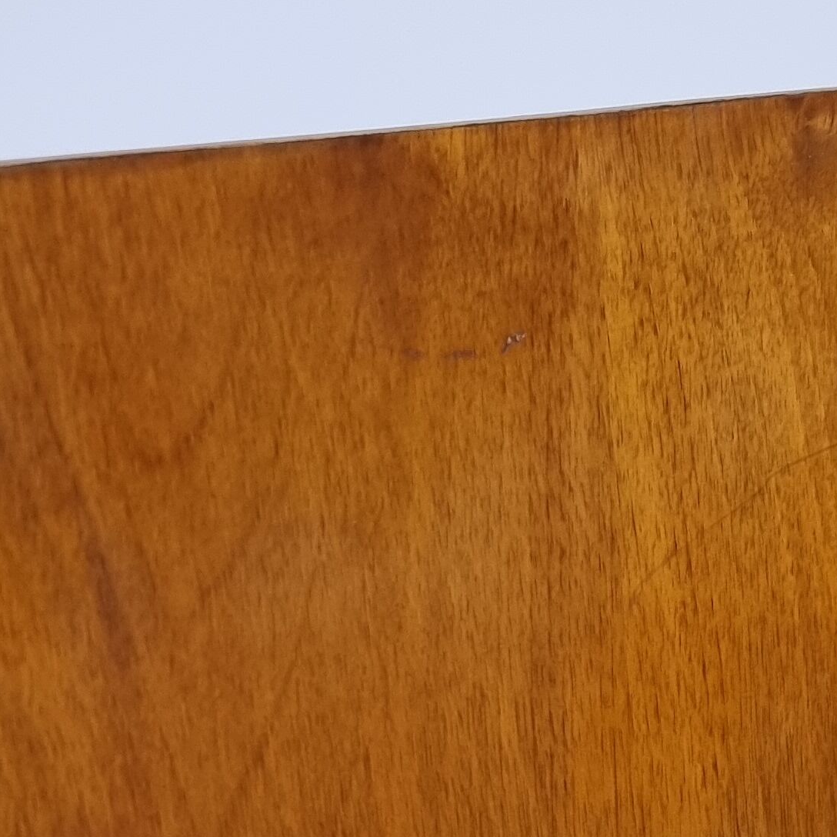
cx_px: 647
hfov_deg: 22.0
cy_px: 942
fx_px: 2134
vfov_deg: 21.0
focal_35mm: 78
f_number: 1.8
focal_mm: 6.7
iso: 160
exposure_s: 1/50
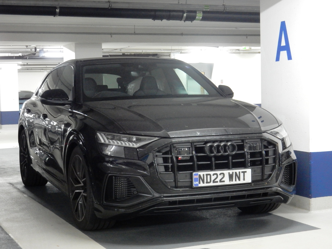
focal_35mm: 71
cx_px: 166
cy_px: 124
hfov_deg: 27.4
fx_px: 681
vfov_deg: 20.7
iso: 800
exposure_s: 1/8
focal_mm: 12.6
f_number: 4.8
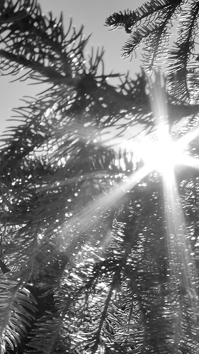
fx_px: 1070
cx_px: -321
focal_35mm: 114
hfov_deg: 9.2
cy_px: 360
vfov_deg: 18.3
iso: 200
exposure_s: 1/150
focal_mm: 21
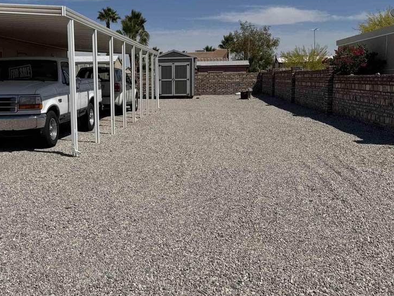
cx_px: 140
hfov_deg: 44.3
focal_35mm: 42
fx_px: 478
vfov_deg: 34.4
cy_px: 139
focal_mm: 6.76
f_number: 1.78
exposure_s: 1/12346
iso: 80
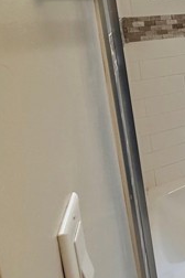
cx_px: 330
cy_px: 41
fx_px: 285
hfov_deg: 22.2
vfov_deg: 47.8
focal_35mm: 37
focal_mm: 2.22
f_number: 2.2
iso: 160
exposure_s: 1/120
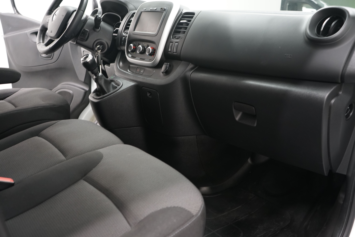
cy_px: 118
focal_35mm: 33
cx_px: 178
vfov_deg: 40.0
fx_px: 325
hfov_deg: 57.2
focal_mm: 33
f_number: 4.5
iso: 800
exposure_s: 1/8
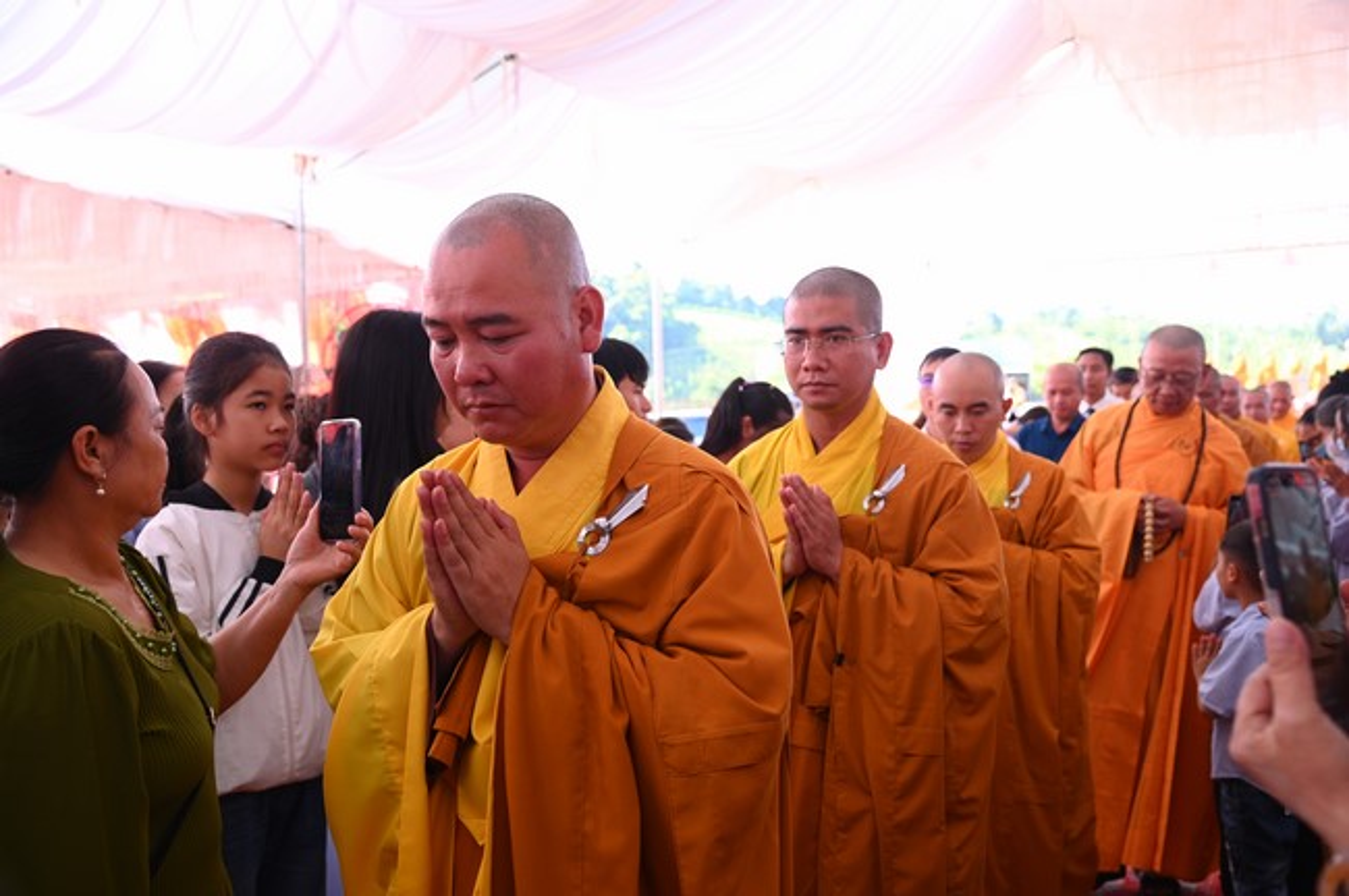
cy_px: 448
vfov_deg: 38.8
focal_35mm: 34
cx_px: 674
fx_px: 1273
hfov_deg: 55.8
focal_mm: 34
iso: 1000
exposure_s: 1/250
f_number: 4.5
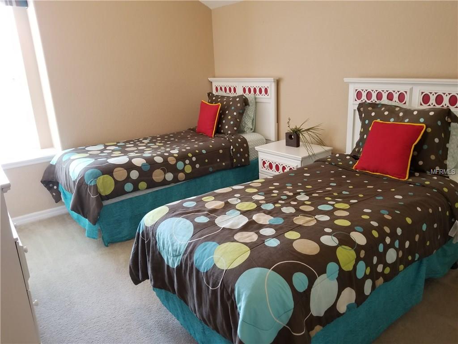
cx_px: 229
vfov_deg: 53.1
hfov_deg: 67.3
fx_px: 344
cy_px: 172
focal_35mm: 26
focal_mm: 4.3
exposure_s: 1/30
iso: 250
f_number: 1.7
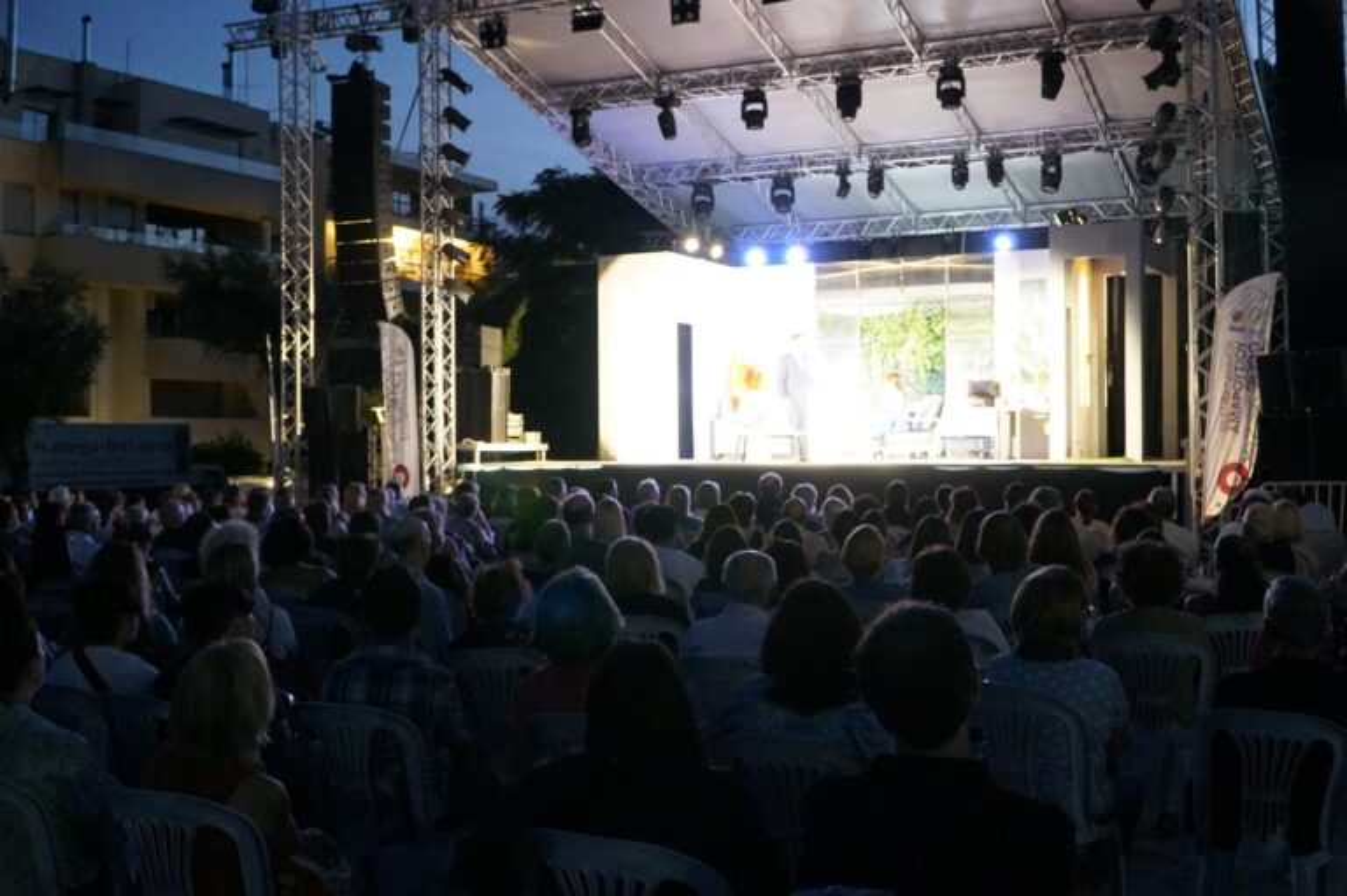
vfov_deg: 36.8
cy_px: 448
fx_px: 1346
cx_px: 674
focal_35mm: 36
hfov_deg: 53.2
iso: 8000
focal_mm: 24
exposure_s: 1/40
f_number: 4
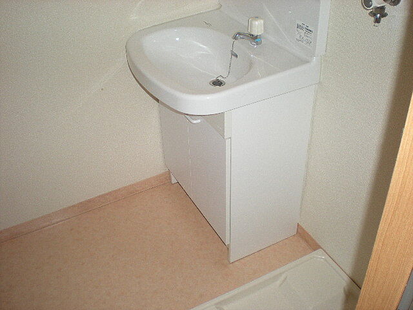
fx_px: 453
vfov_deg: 37.7
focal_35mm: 38
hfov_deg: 49.0
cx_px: 206
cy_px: 155
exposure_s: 1/60
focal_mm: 6.3
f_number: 3.1
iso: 93
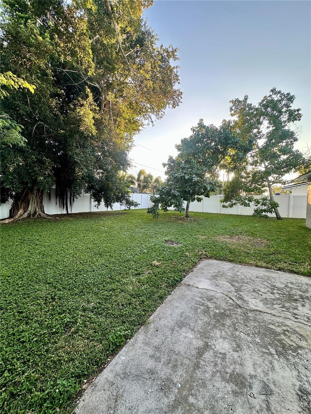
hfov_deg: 85.7
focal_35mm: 14
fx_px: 168
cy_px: 207
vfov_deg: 102.1
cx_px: 156
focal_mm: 2.22
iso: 40
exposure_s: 1/137
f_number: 2.2
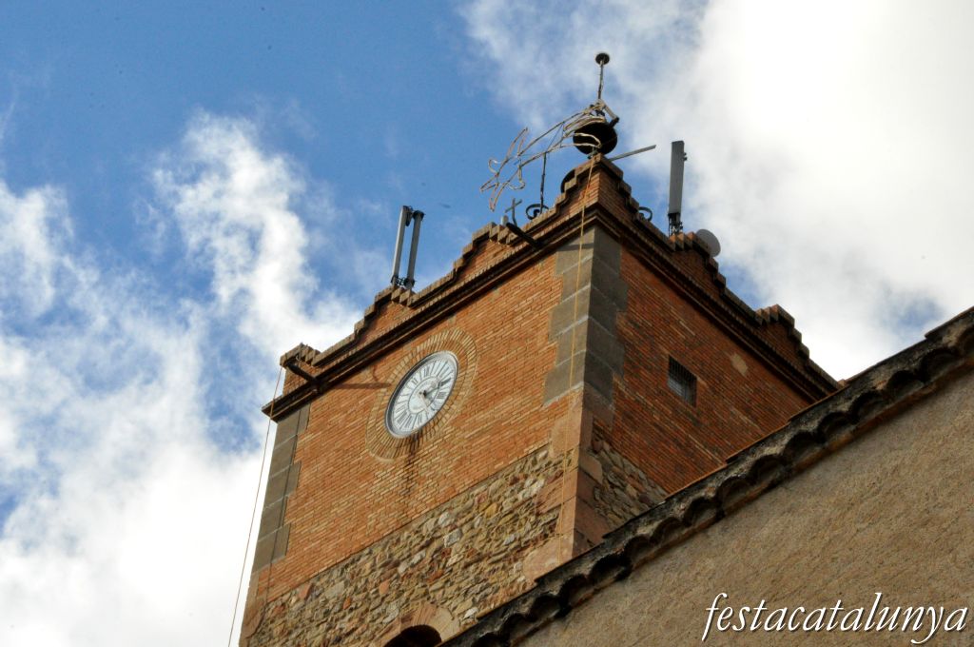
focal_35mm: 98
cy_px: 324
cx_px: 487
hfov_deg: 20.9
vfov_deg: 14.0
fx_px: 2635
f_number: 32
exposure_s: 1/200
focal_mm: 65
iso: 1600
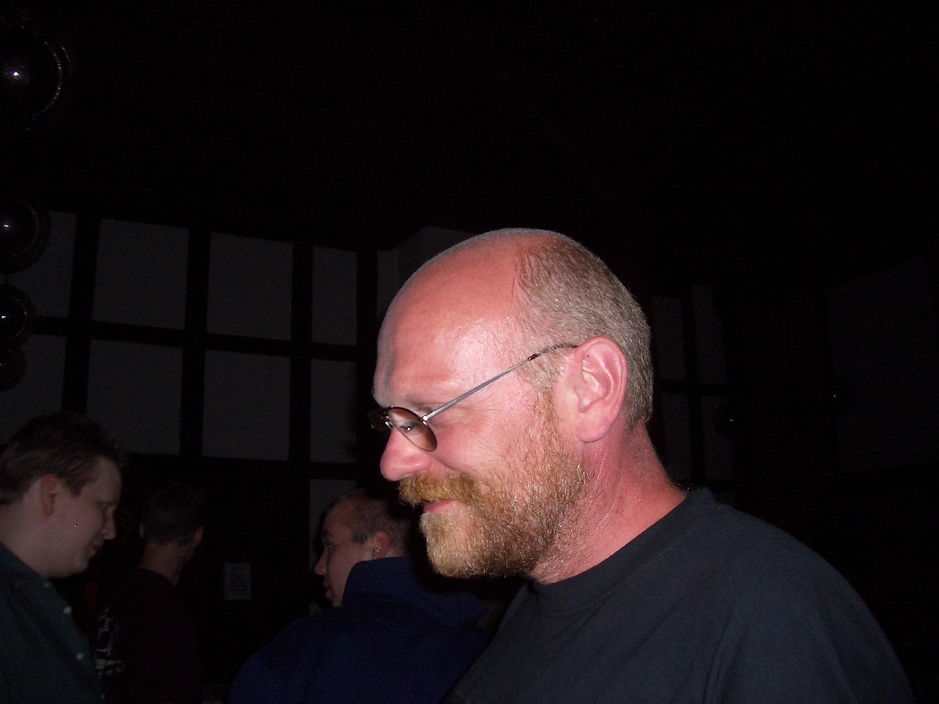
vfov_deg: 40.7
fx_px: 949
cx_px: 470
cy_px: 352
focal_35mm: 35
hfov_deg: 52.6
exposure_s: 1/40
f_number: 2.6
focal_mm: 5.8
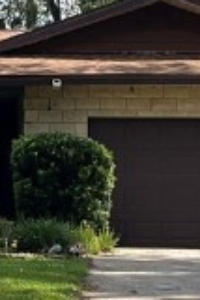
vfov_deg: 11.9
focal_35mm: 173
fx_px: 1438
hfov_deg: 7.8
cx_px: -131
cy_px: 129
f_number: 1.6
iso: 50
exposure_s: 1/2358
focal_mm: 5.1
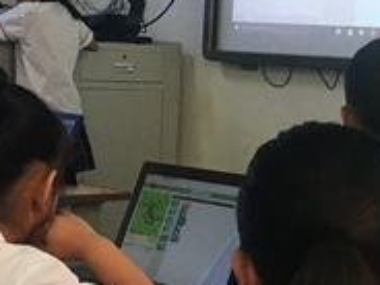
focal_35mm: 82
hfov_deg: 23.8
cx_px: 217
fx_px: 900
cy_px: 140
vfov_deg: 18.0
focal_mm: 4.15
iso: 50
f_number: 2.2
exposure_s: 1/33
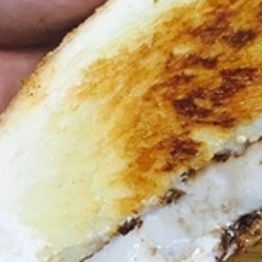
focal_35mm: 101
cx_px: 400
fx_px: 865
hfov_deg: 15.8
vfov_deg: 17.2
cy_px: 164
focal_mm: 4.15
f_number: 2.2
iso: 40
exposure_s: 1/33
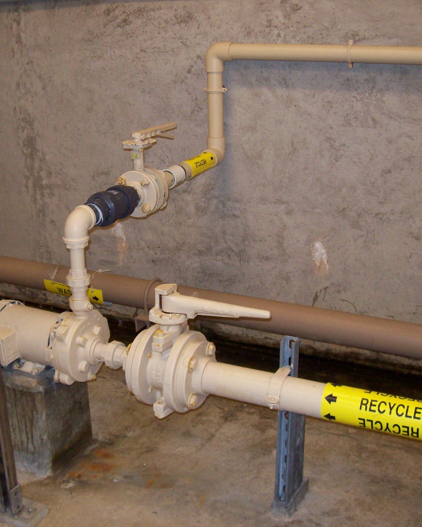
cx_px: 154
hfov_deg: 31.9
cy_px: 263
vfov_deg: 39.5
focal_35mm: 47
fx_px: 734
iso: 200
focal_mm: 6
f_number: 2.7
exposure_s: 1/64
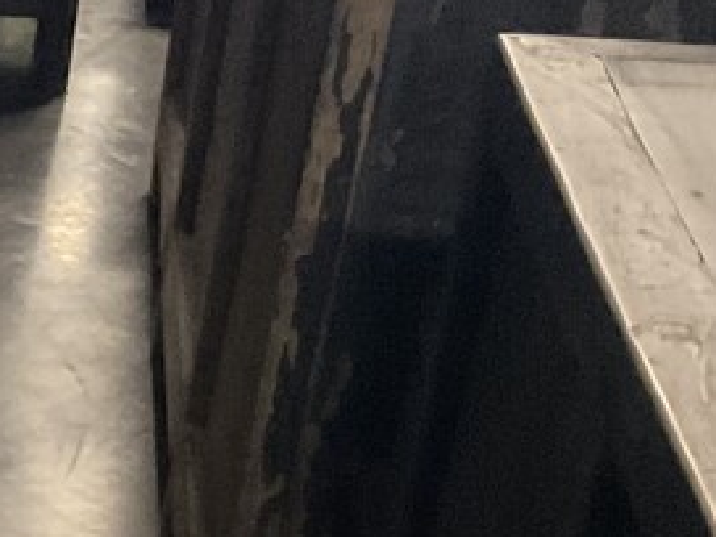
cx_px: -673
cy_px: 832
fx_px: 2937
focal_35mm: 142
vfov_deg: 10.1
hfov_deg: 12.4
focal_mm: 3
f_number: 1.8
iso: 500
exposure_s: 1/20
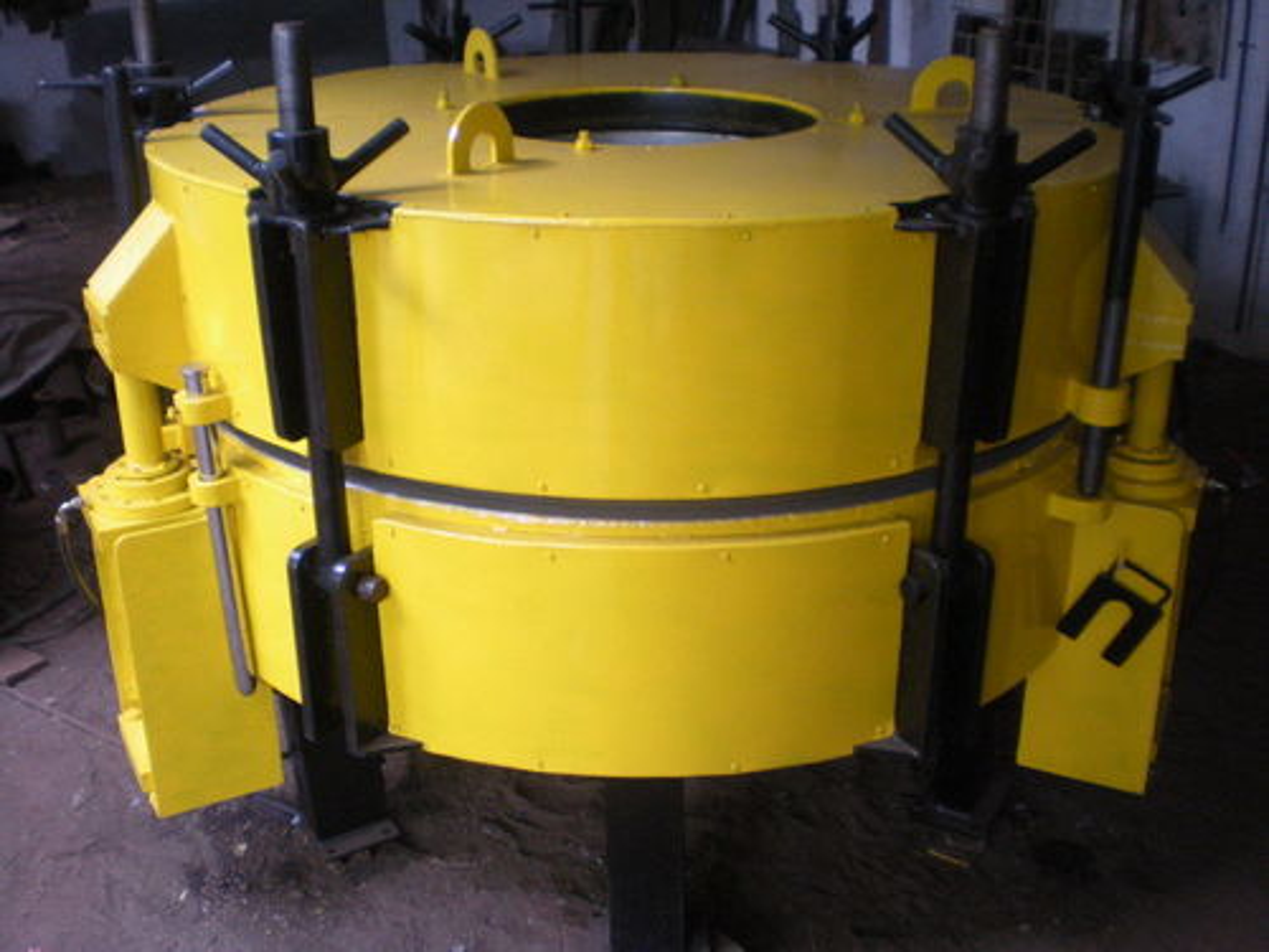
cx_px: 634
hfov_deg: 49.0
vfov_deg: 37.7
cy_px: 476
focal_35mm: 38
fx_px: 1393
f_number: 3.1
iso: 200
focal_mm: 6.3
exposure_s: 1/36.8
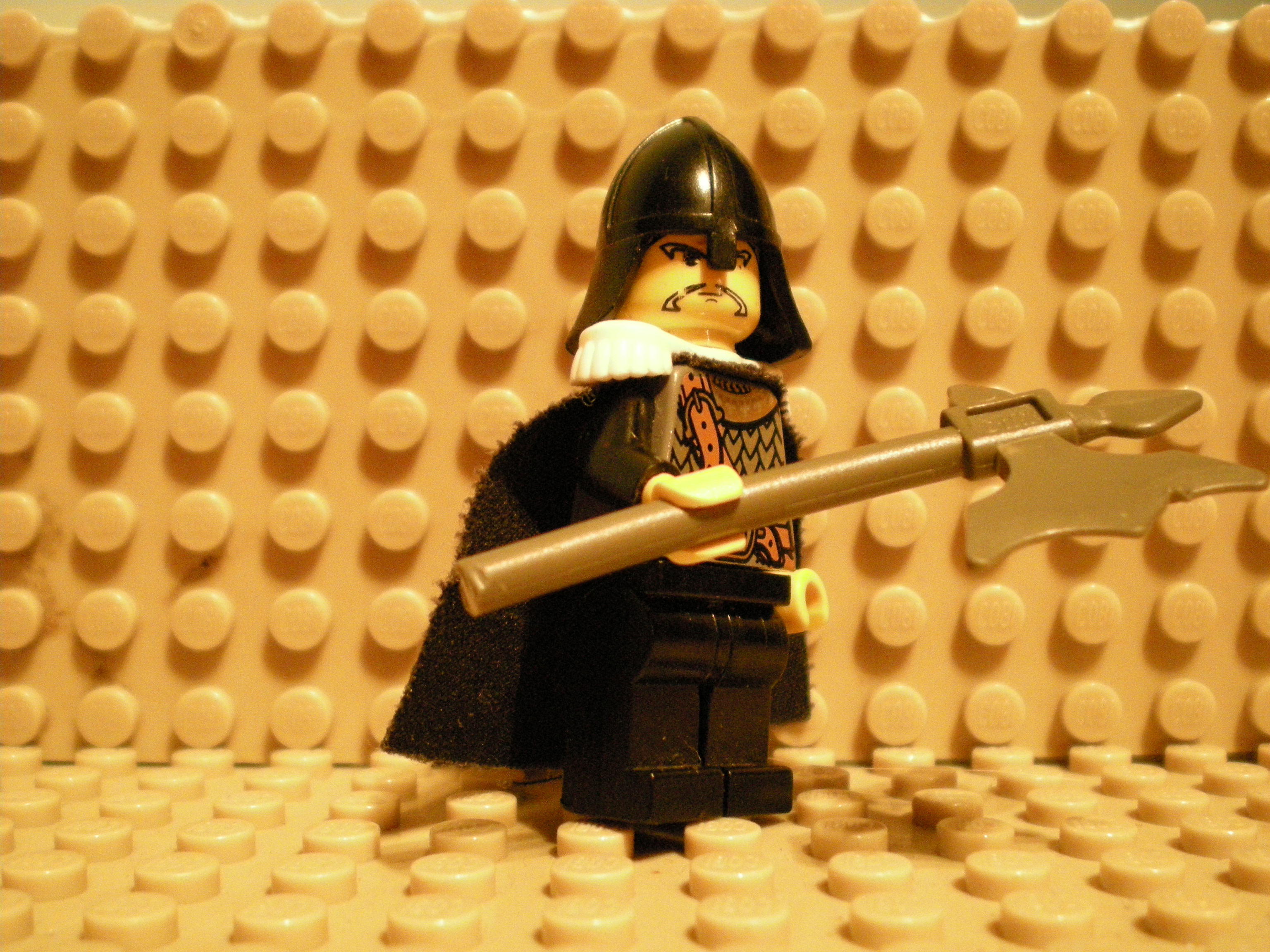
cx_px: 635
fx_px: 1394
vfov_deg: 37.7
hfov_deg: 49.0
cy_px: 476
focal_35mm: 38
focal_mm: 6.3
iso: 568
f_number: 3.1
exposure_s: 1/8
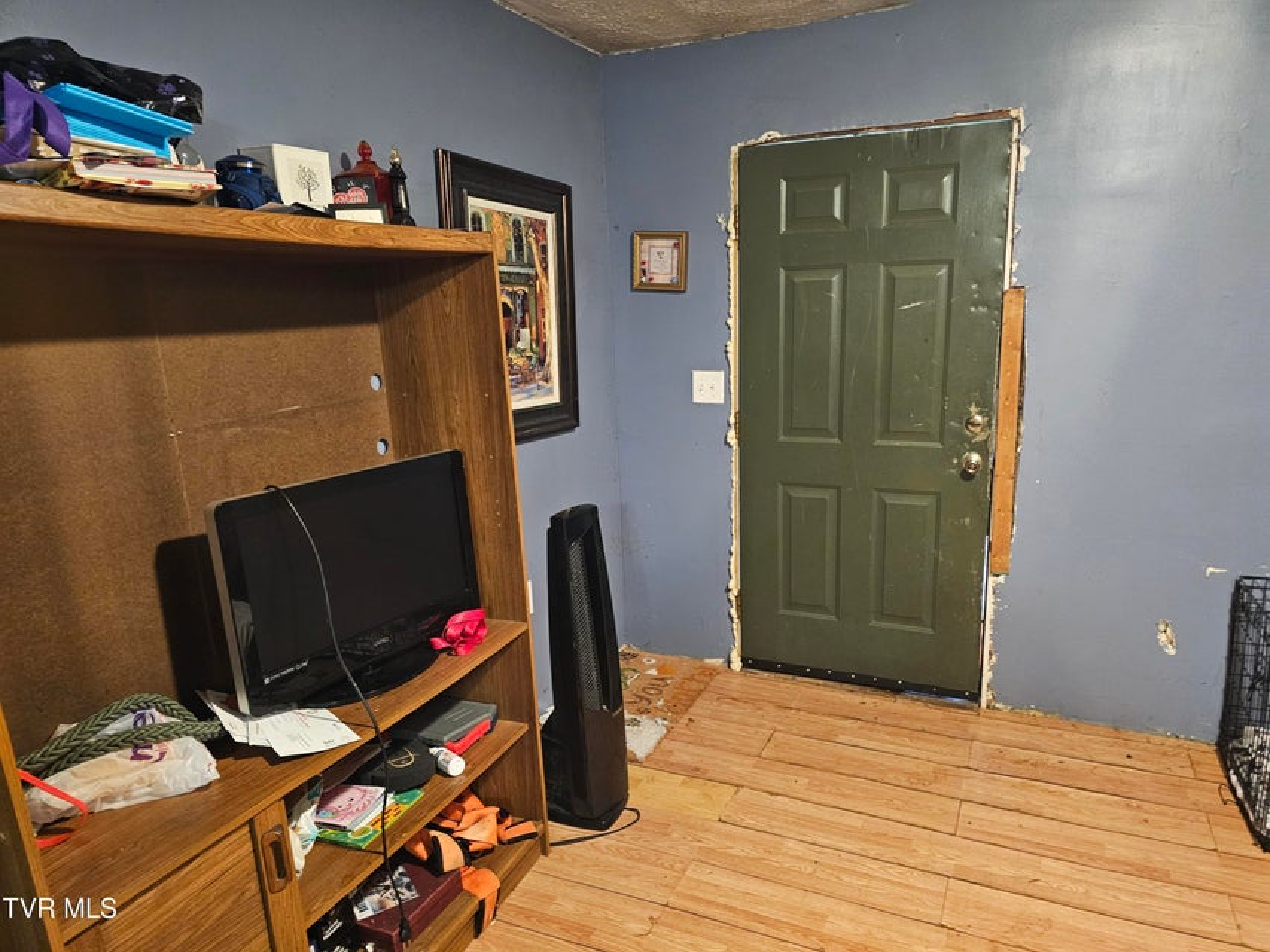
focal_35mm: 23
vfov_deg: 58.9
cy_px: 476
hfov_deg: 73.9
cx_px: 635
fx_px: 844
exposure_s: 1/24
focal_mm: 6.3
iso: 800
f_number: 1.7
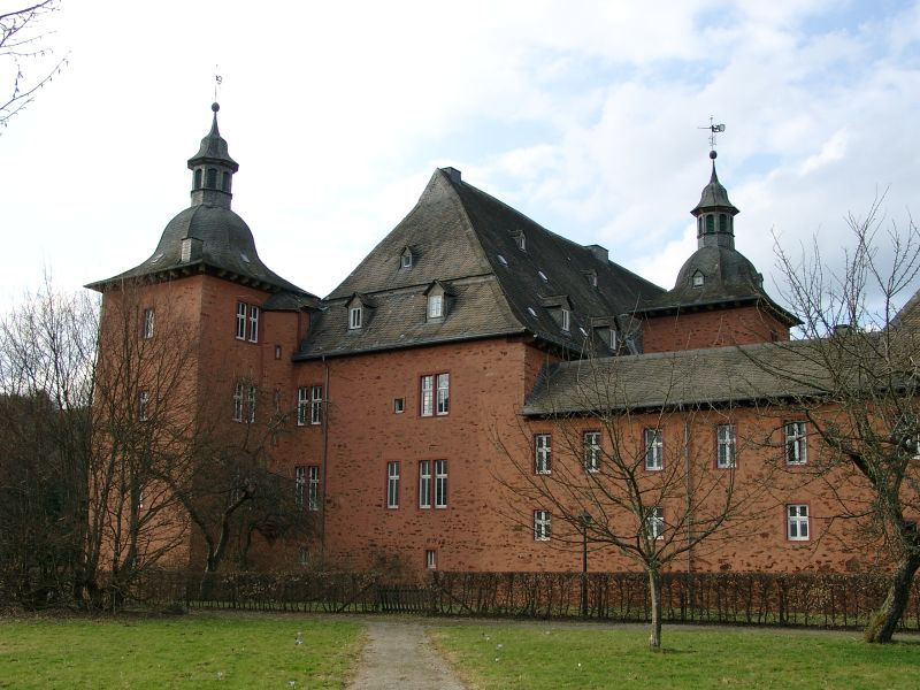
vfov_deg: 36.0
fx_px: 1063
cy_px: 345
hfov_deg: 46.8
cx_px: 460
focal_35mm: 40
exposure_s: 1/338
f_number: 4
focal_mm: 8.4
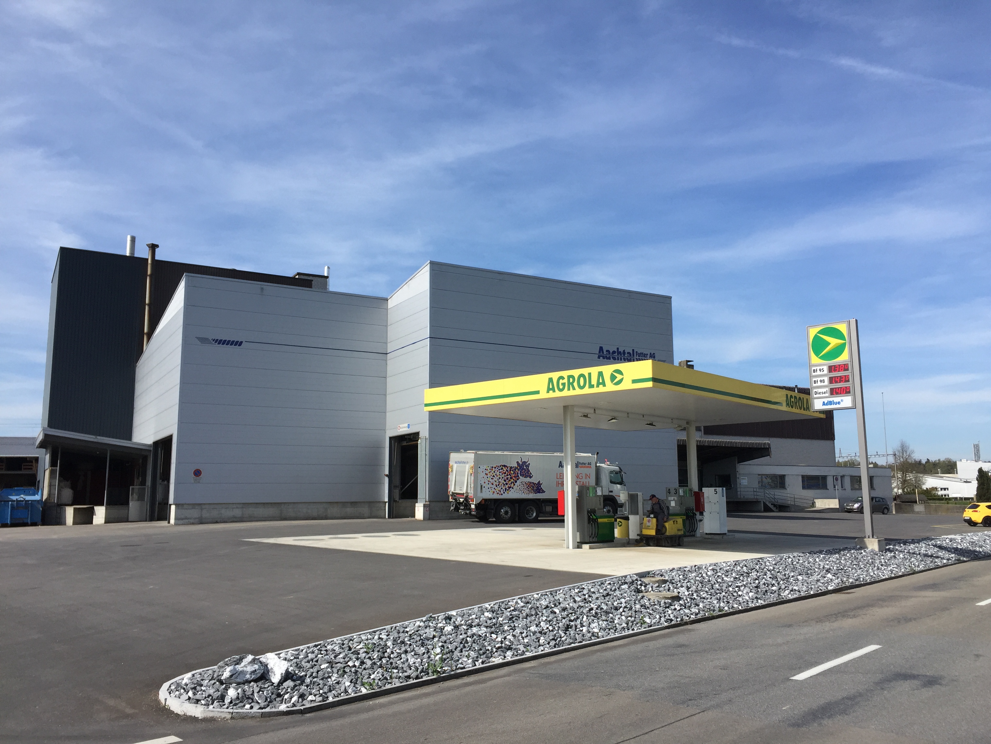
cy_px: 372
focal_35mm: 29
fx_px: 830
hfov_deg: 61.7
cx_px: 496
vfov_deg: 48.2
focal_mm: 4.15
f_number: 2.2
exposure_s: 1/2198
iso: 32
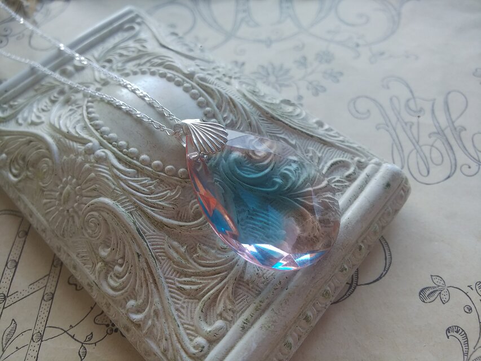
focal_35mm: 22
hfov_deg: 76.4
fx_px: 306
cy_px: 180
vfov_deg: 61.1
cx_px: 240
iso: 40
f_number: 1.94
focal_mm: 3.4
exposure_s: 1/60
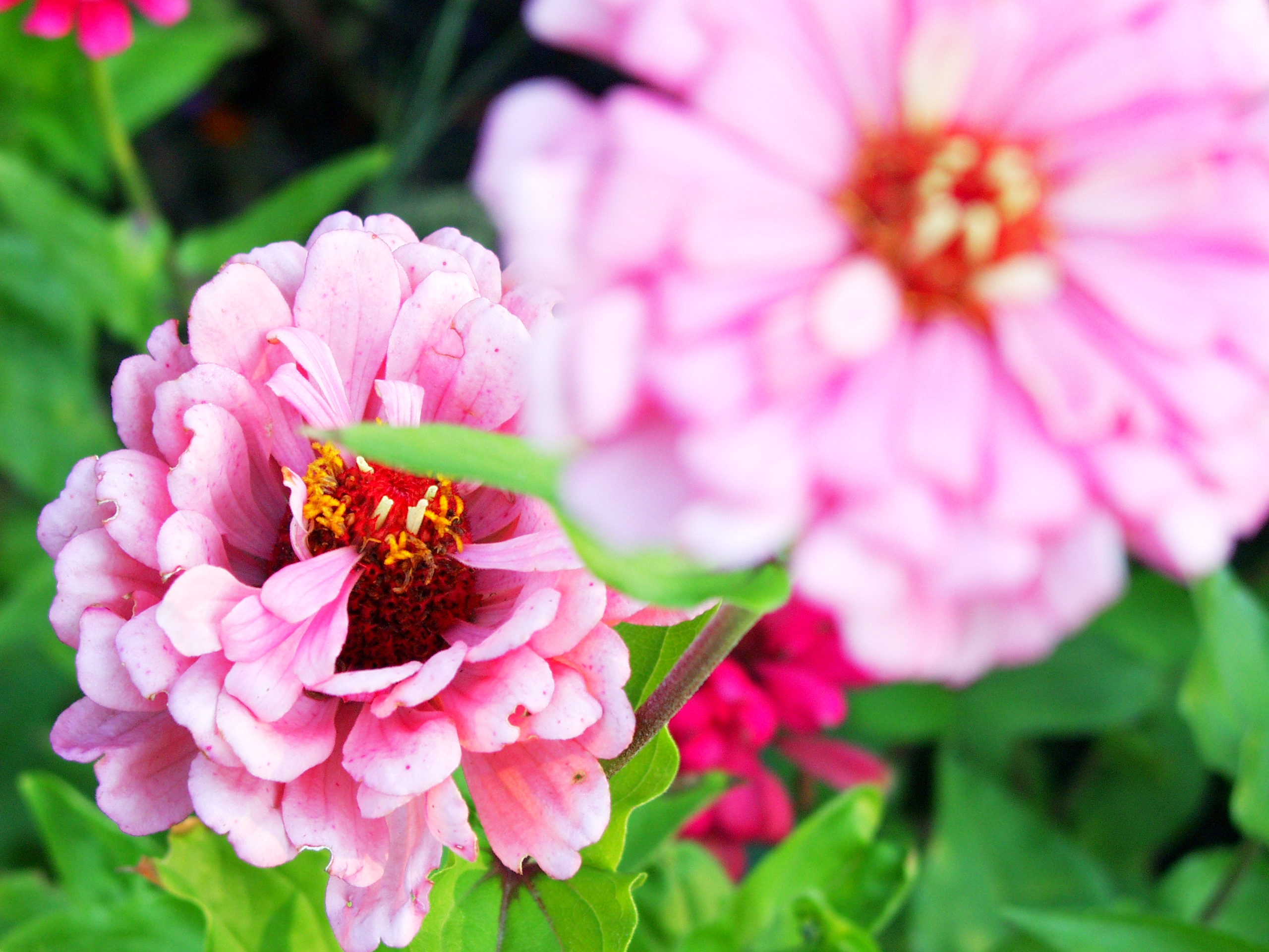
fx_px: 3666
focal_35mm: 100
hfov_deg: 19.6
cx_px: 634
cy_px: 476
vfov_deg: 14.8
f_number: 2.3
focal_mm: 20.74
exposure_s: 1/102
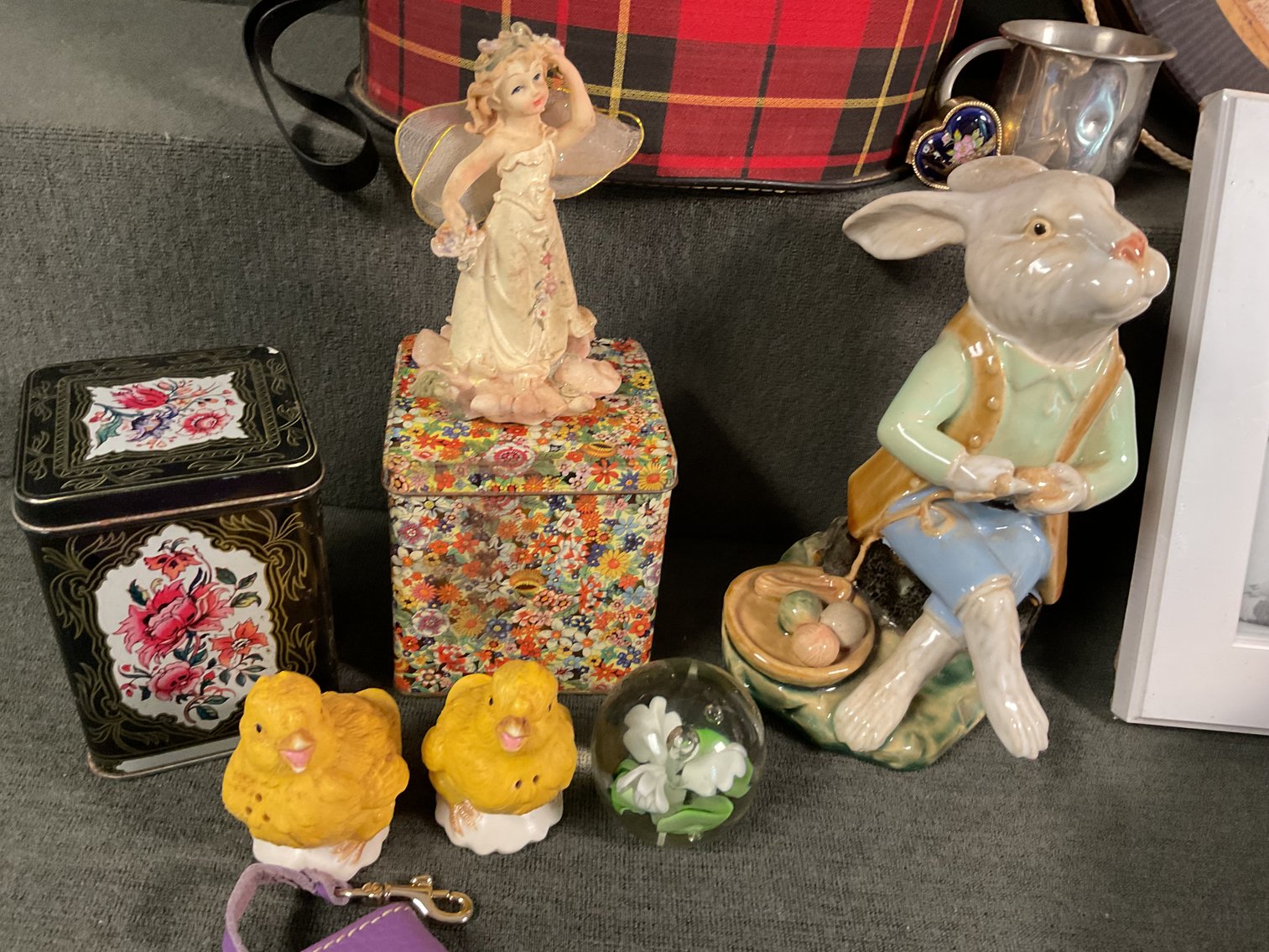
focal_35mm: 29
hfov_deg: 61.7
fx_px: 1063
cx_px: 634
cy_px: 476
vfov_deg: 48.2
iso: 200
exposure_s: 1/40
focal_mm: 3
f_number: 1.8
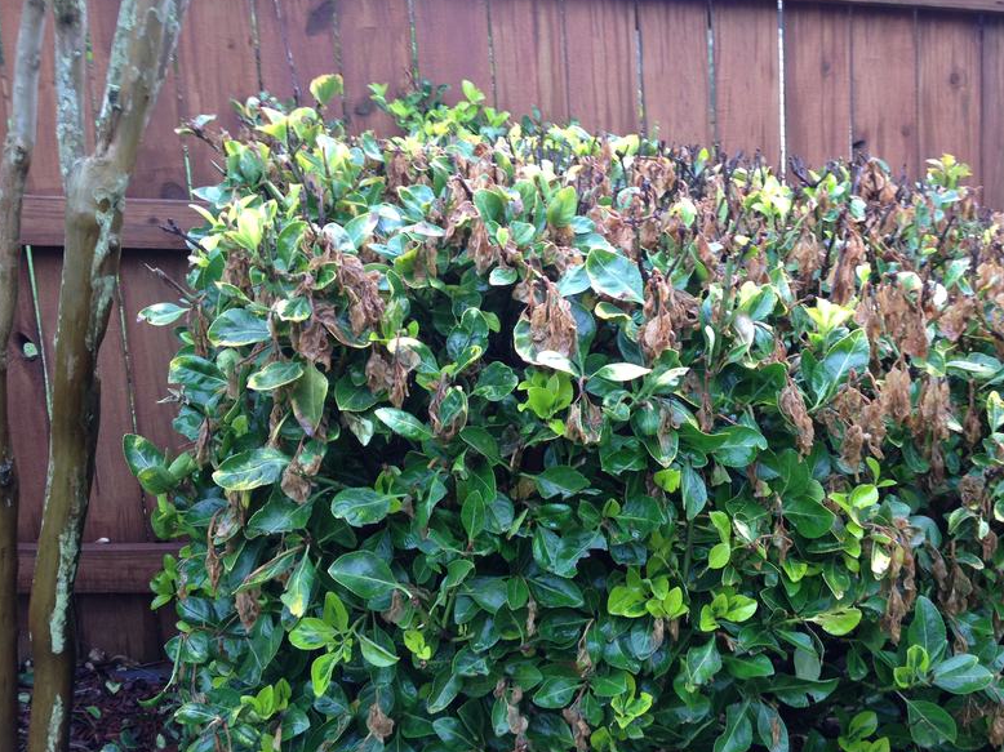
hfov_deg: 44.7
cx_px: 574
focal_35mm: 42
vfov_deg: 34.3
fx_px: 1218
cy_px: 350
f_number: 2.4
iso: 50
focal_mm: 4.28
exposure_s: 1/60
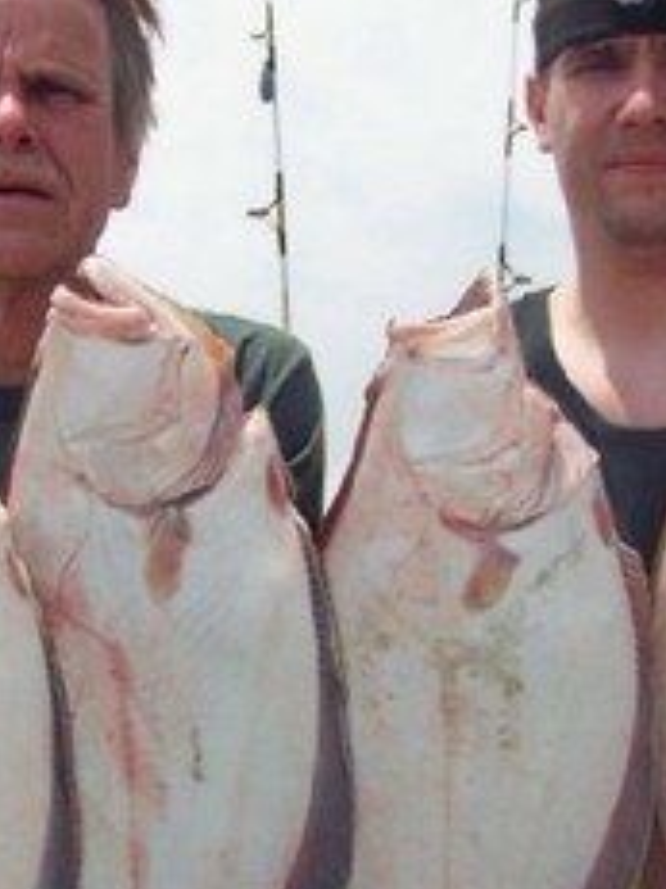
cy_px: 591
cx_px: 269
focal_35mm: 83
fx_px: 2131
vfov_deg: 23.5
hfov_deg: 17.7
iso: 64
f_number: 2.8
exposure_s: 1/800
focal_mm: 5.85
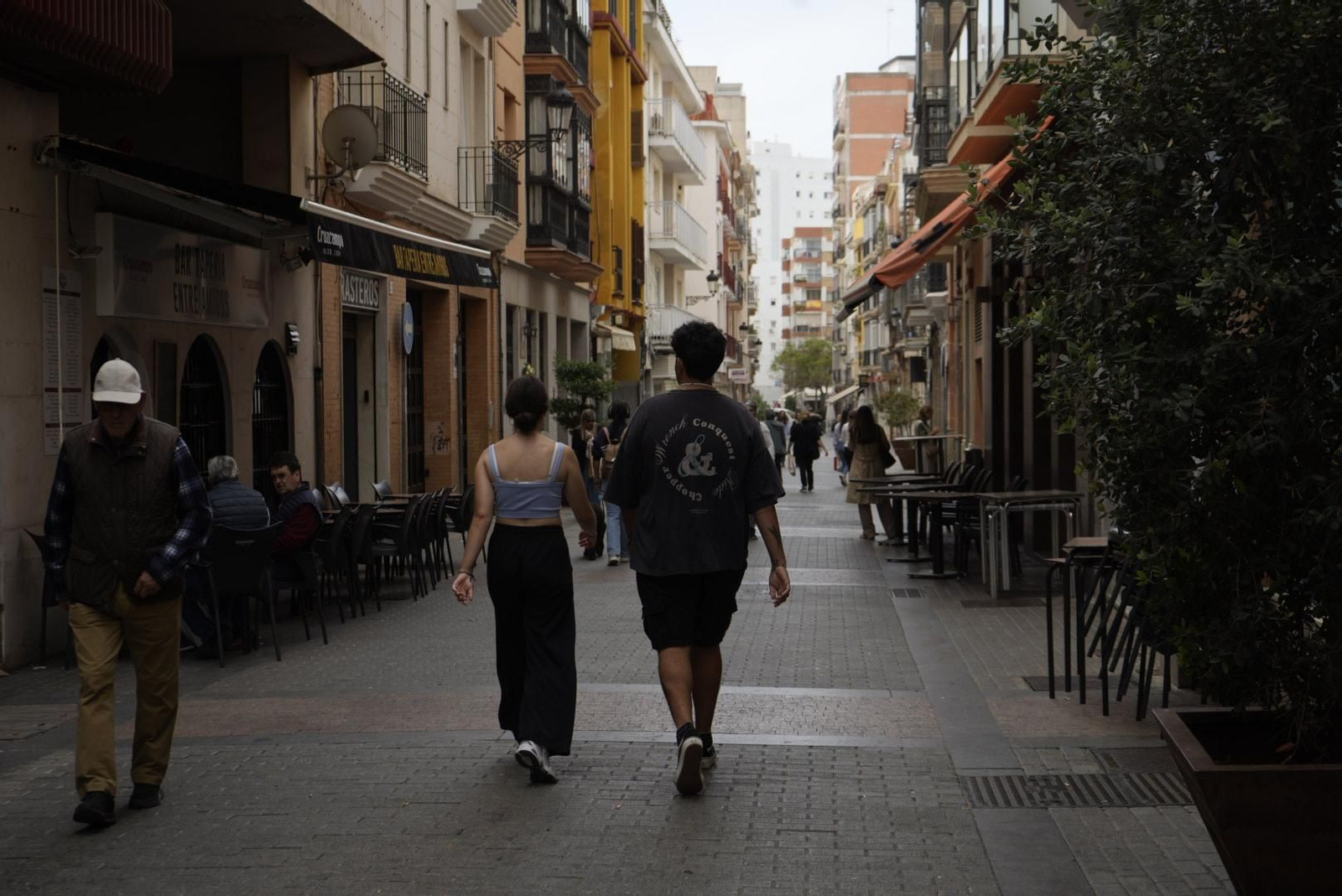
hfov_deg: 37.5
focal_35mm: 53
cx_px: 671
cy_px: 448
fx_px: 1977
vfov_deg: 25.6
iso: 100
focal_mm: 53
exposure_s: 1/400
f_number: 5.6
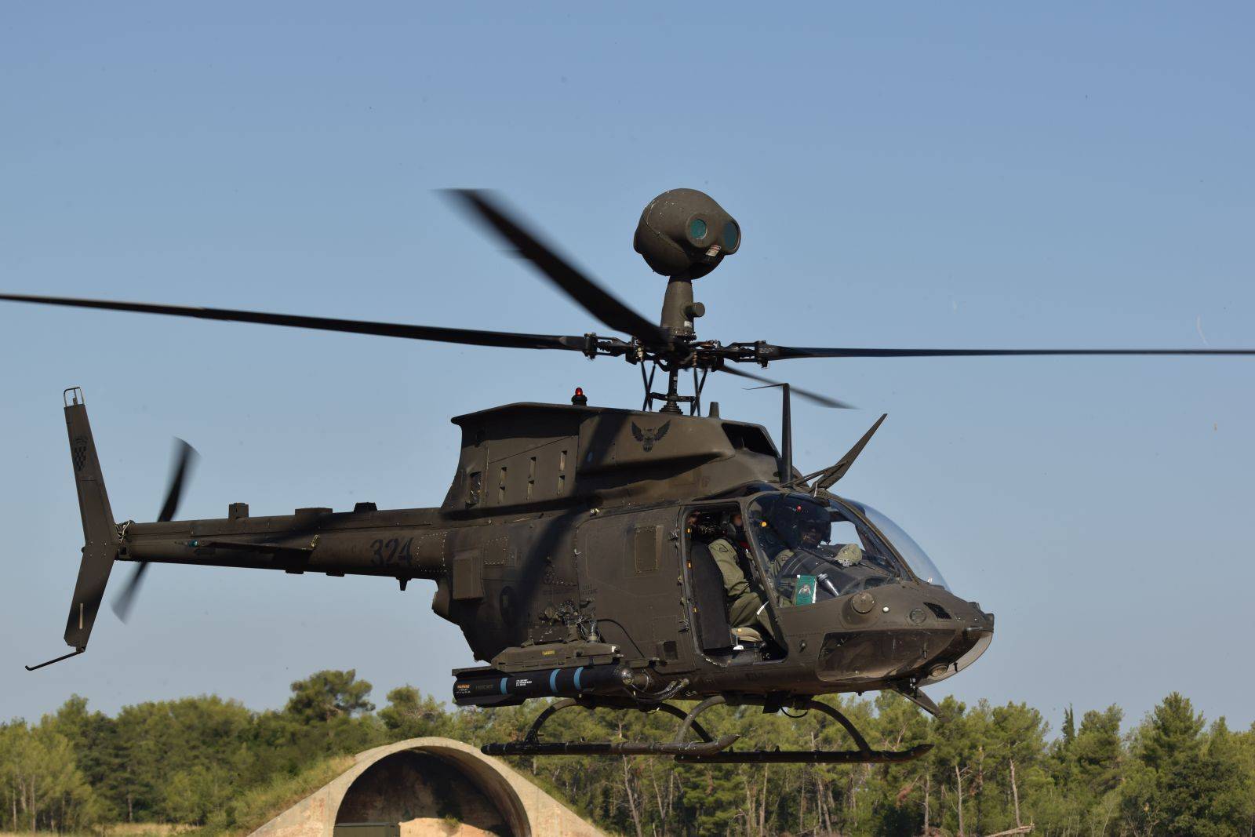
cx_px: 628
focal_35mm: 105
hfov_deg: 19.5
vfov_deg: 13.0
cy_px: 418
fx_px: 3660
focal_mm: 70
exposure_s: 1/800
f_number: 5.6
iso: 100
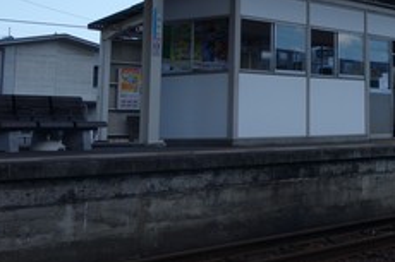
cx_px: 459
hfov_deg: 24.0
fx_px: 855
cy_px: -4
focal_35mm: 78
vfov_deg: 17.1
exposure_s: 1/320
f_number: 5.6
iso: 125
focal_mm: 10.4
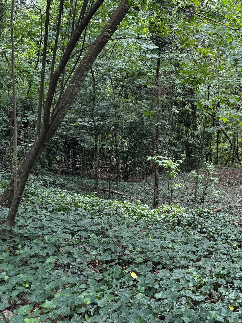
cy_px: 109
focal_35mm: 56
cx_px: 274
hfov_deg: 24.2
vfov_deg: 34.0
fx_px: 522
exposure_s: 1/139
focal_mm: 6.76
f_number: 1.78
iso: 100
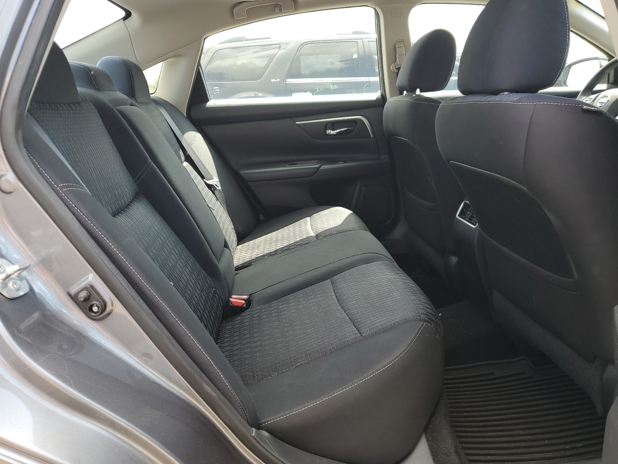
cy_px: 232
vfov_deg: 53.1
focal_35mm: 26
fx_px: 464
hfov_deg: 67.3
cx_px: 309
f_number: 1.5
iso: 50
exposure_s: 1/256
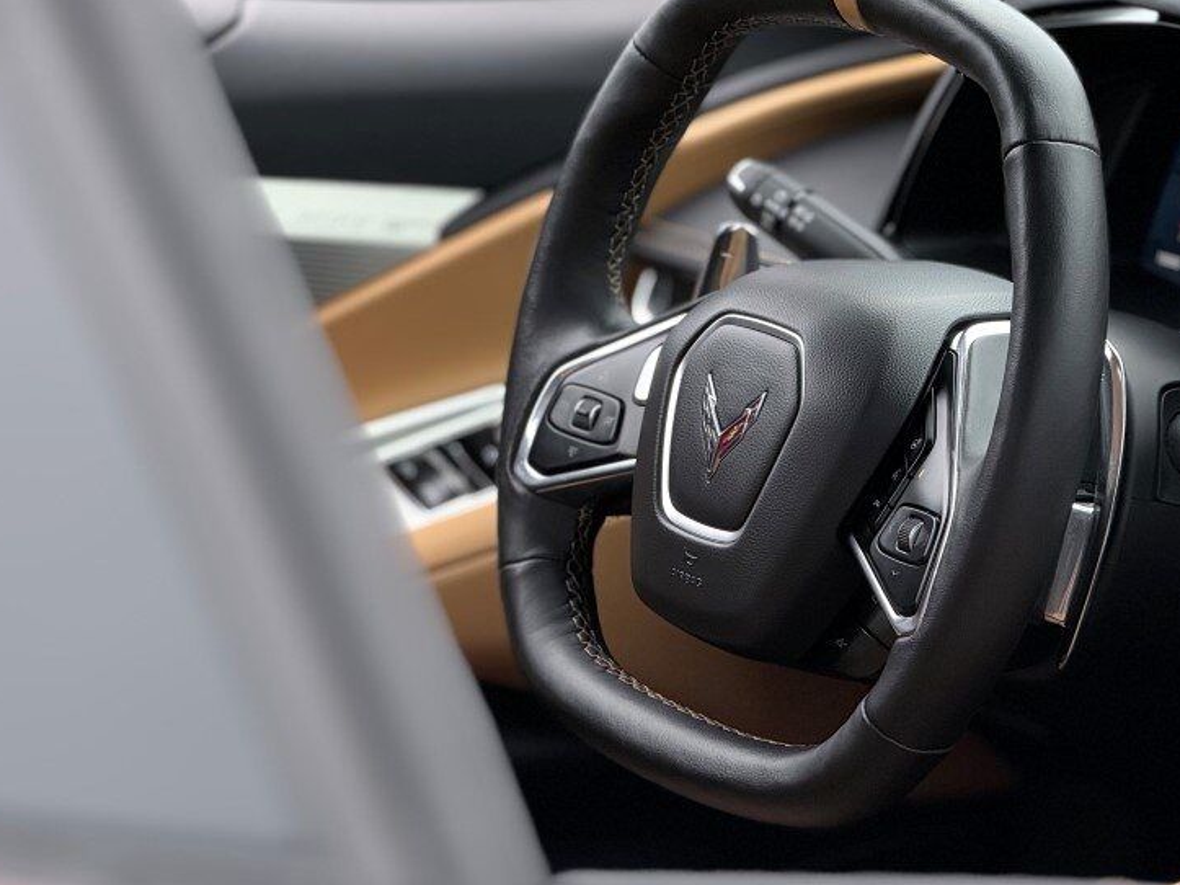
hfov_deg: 11.6
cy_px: 469
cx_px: 761
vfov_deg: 8.7
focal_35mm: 170
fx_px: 5794
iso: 64
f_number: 2.8
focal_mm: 15.66
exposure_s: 1/99
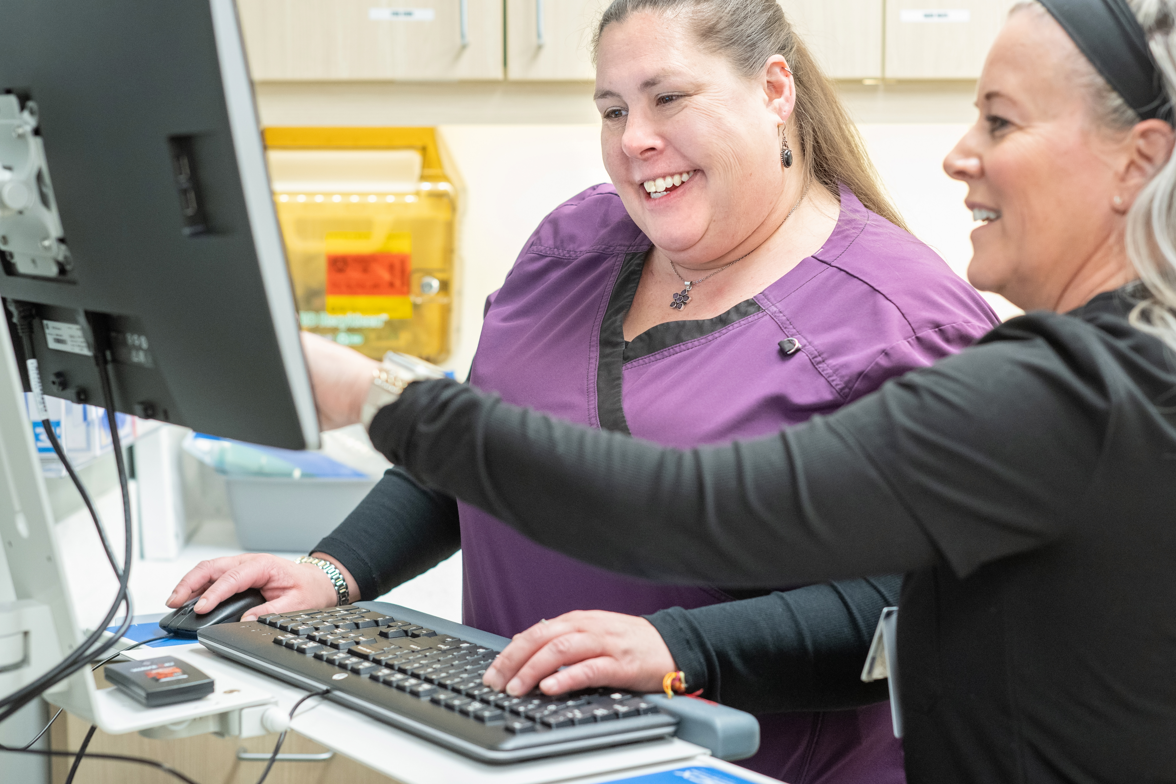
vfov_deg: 22.3
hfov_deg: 32.9
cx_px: 618
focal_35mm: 61
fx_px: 1992
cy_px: 375
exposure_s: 1/160
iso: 1250
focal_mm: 50
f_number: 2.8
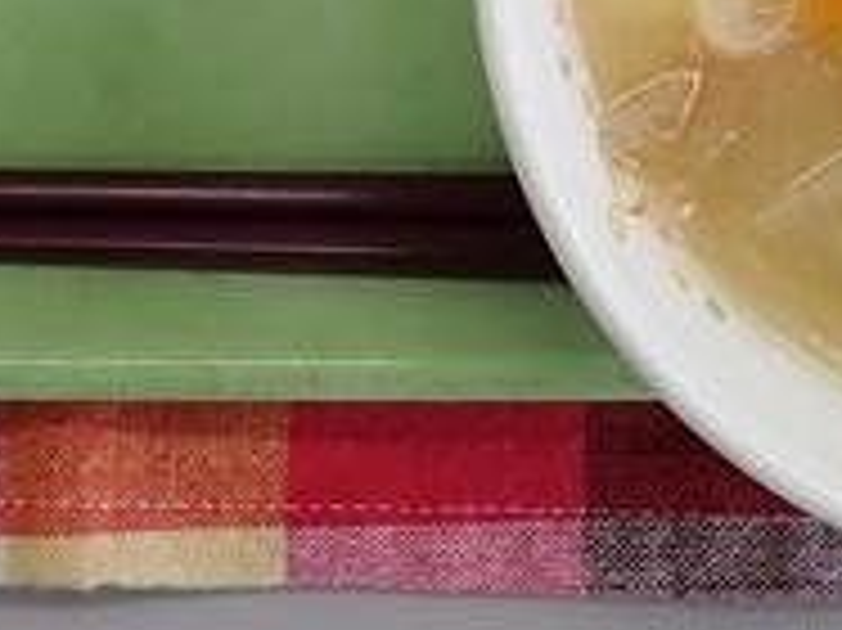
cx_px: 108
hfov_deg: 18.1
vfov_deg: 12.5
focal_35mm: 107
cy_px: -540
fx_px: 2601
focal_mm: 4.5
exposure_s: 1/160
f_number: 2
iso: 100
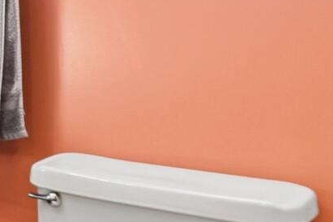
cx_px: -142
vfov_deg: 18.2
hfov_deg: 23.3
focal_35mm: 73
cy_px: 1
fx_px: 675
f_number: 5.6
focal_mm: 10
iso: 125
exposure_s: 1/350
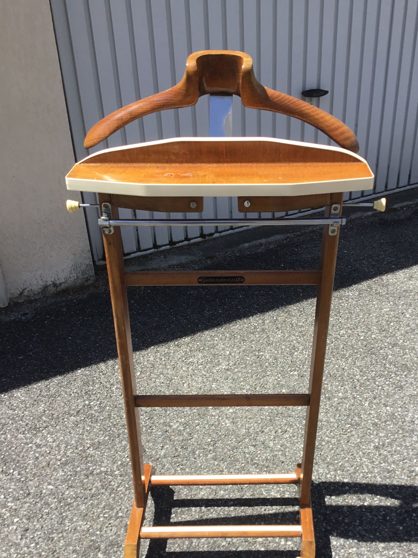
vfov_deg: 48.7
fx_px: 612
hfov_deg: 37.6
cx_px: 242
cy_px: 334
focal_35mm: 38
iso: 25
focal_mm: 3.3
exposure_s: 1/791
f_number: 2.4
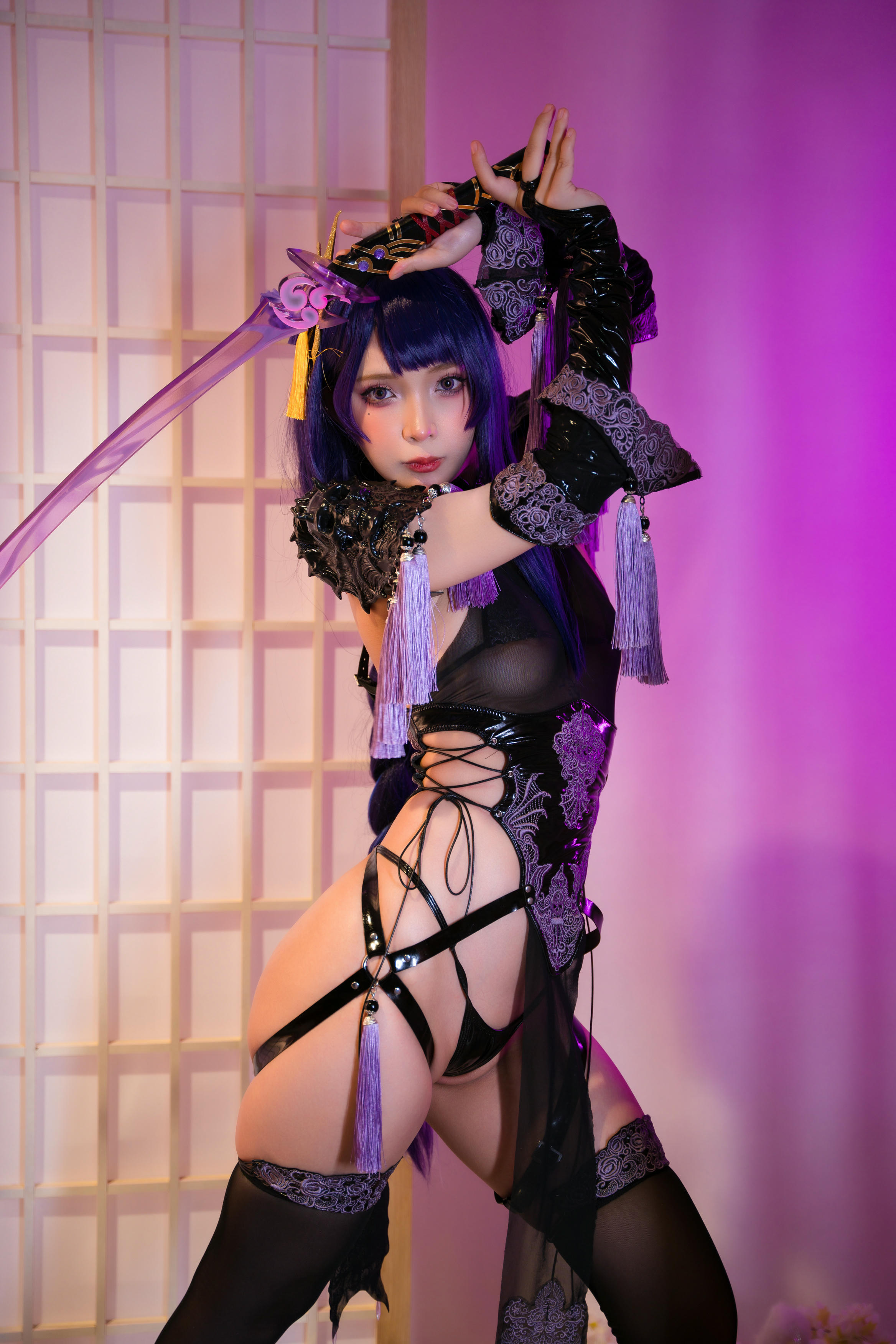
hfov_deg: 25.7
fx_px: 1967
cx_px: 448
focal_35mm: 53
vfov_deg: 37.7
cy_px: 672
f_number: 2.8
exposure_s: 1/100
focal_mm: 52.7
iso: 250
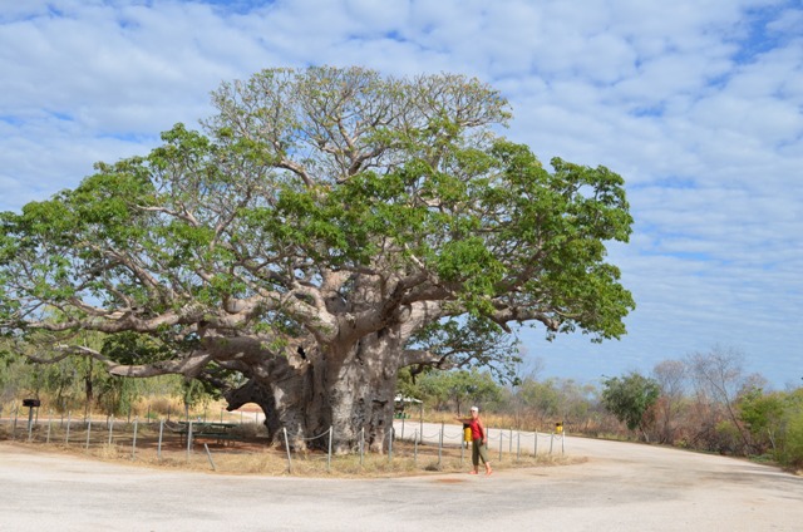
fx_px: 868
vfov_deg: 34.1
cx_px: 402
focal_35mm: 39
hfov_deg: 49.6
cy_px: 266
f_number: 8
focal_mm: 26
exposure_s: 1/250
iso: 100
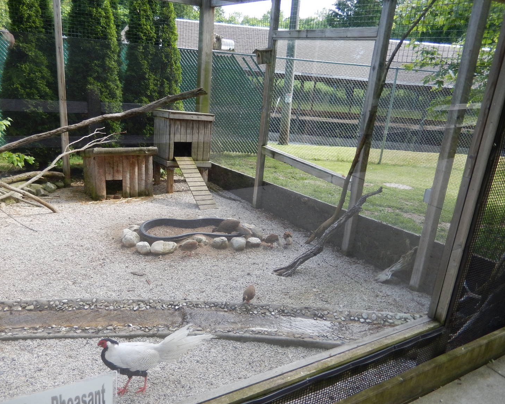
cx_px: 249
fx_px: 404
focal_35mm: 27
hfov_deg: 64.1
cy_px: 205
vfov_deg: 53.2
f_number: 3.4
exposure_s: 1/160
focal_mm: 4.5
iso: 125
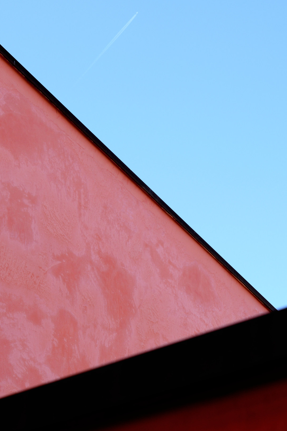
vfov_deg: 20.4
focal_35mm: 100
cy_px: 305
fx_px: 1192
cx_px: 92
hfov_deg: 13.7
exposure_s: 1/100
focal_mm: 45
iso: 100
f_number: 11
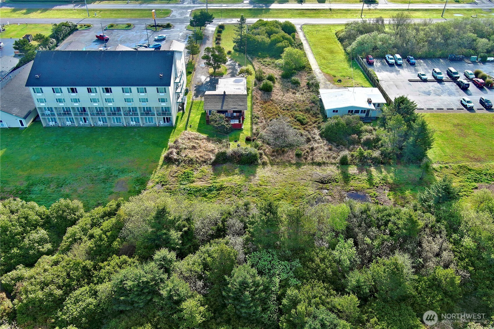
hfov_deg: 63.7
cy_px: 164
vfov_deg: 45.0
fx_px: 398
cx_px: 247
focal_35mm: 29
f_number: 2.8
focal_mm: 10.57
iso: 100
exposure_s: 1/282
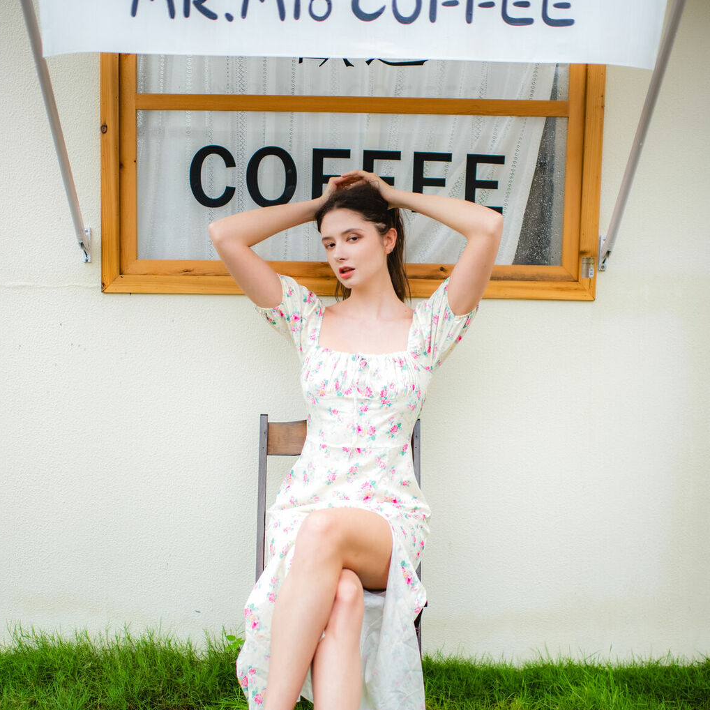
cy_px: 409
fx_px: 1067
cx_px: 345
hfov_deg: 36.8
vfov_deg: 36.7
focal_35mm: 46
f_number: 1.4
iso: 320
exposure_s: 1/4000
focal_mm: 35
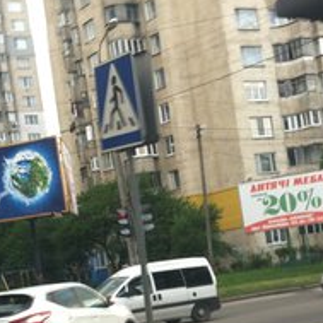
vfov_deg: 17.5
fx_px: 1035
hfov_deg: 17.6
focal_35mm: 98
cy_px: 291
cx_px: 248
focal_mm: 3.85
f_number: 2.8
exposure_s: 1/40
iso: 80
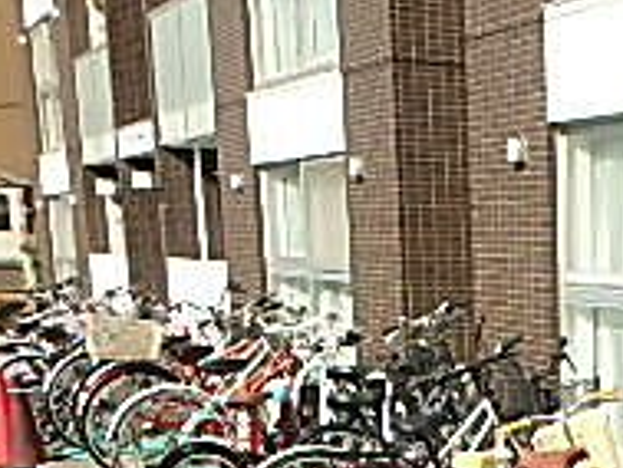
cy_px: 547
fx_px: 1279
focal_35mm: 71
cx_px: 771
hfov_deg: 24.5
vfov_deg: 19.6
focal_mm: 3.7
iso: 125
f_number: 3.5
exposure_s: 1/1000
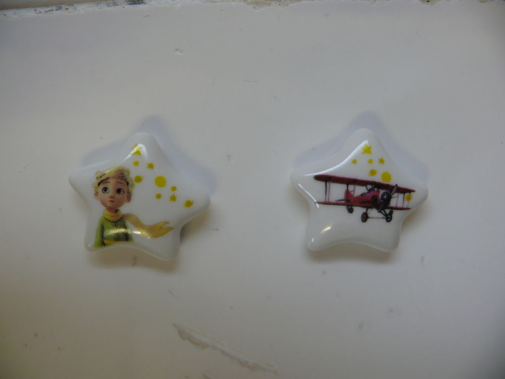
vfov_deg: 40.7
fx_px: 511
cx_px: 252
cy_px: 190
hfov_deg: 52.6
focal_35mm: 35
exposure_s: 1/25
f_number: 2.8
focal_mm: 7.4
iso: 100
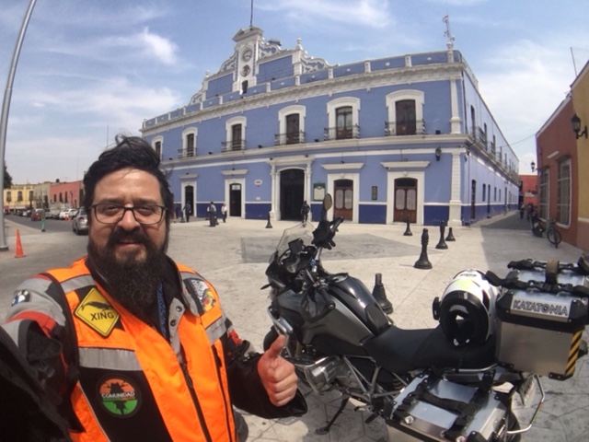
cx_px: 294
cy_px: 221
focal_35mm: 31
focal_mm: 2.65
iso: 32
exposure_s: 1/1642
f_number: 2.2
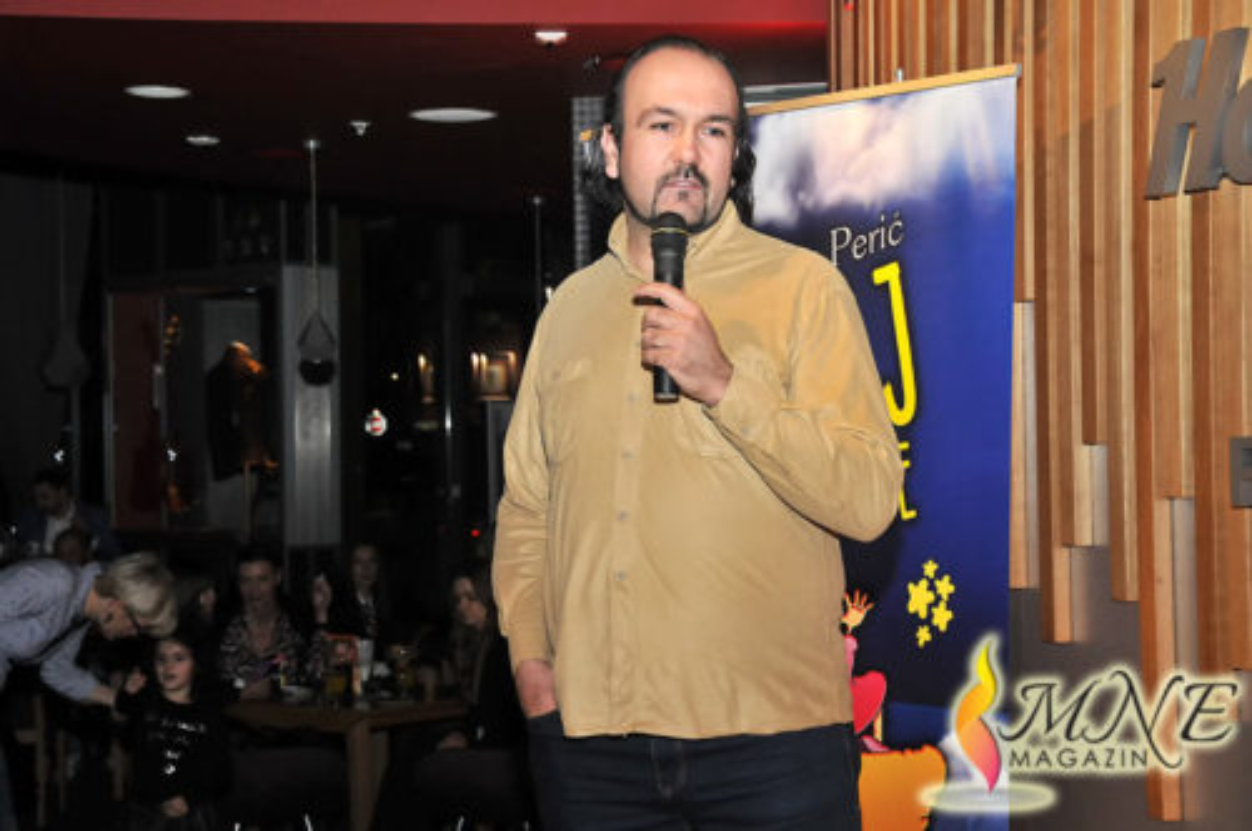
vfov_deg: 19.7
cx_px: 626
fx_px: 2397
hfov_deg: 29.3
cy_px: 416
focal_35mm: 69
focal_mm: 46
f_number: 6.3
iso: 1000
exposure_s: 1/250
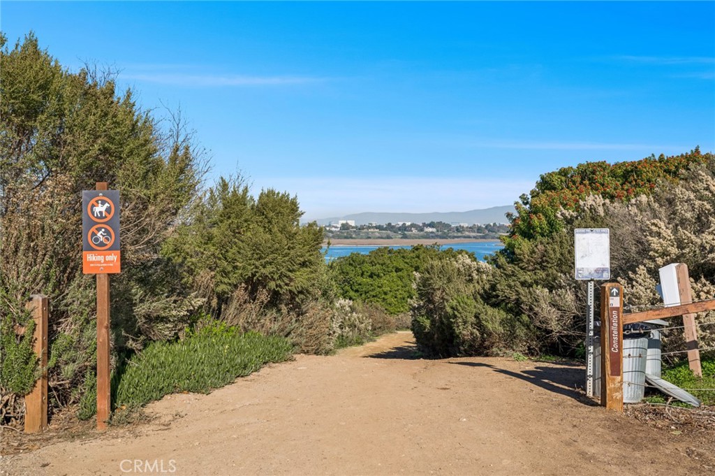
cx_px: 358
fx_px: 675
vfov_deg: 38.8
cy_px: 238
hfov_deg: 55.8
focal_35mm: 34
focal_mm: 34
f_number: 11
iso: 80
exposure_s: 1/125
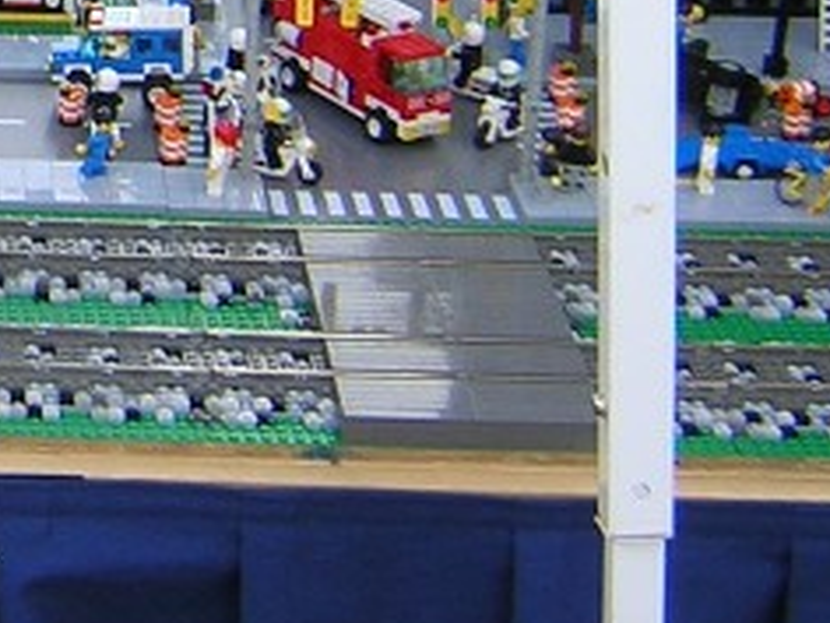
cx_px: -419
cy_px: -296
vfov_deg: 11.7
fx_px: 2925
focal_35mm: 122
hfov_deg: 15.0
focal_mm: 4.7
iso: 100
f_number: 2.6
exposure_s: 1/251
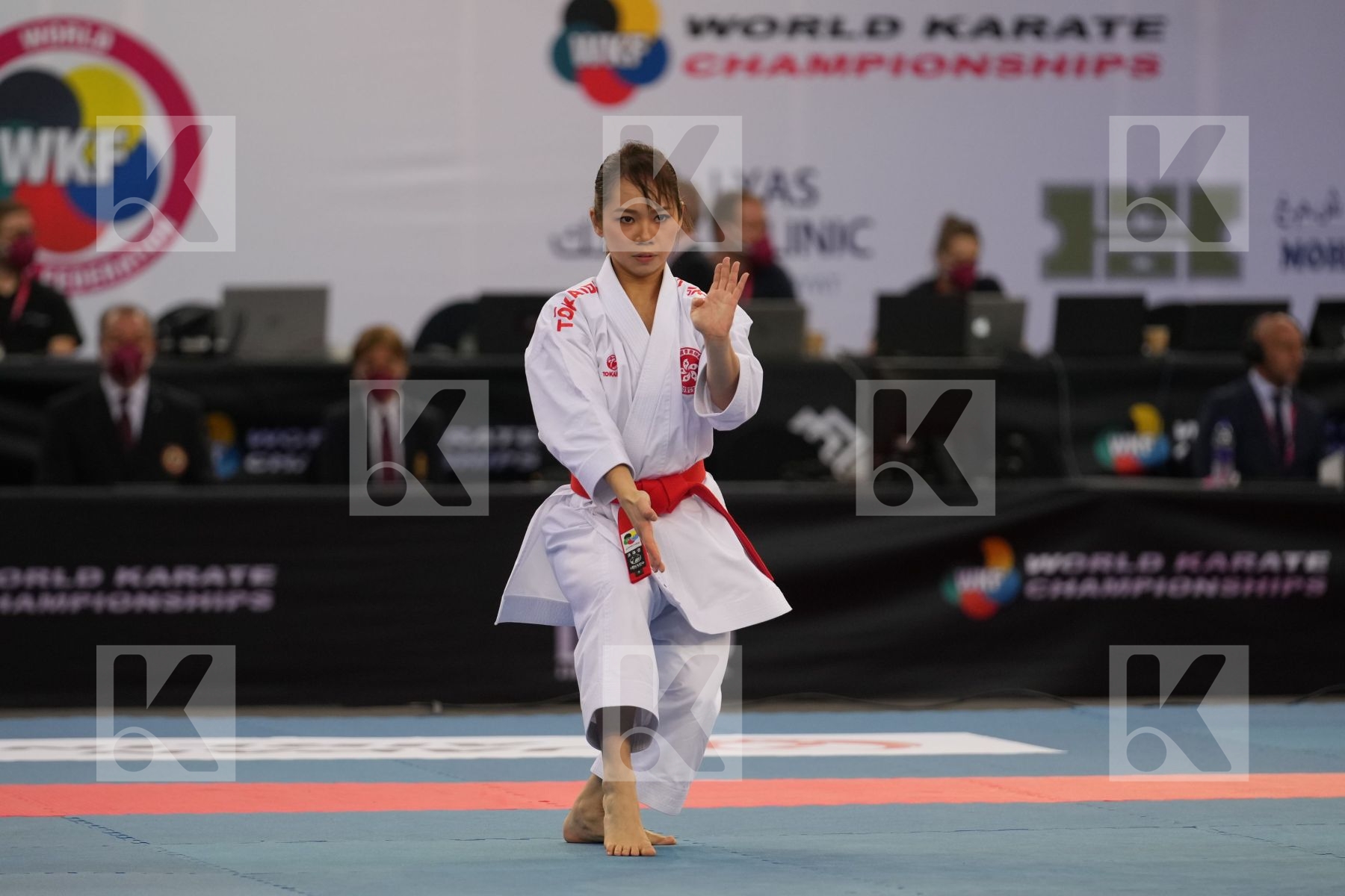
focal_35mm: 291
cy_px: 448
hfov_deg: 7.1
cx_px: 672
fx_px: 10871
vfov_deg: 4.7
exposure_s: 1/500
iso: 1000
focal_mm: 194
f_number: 2.8
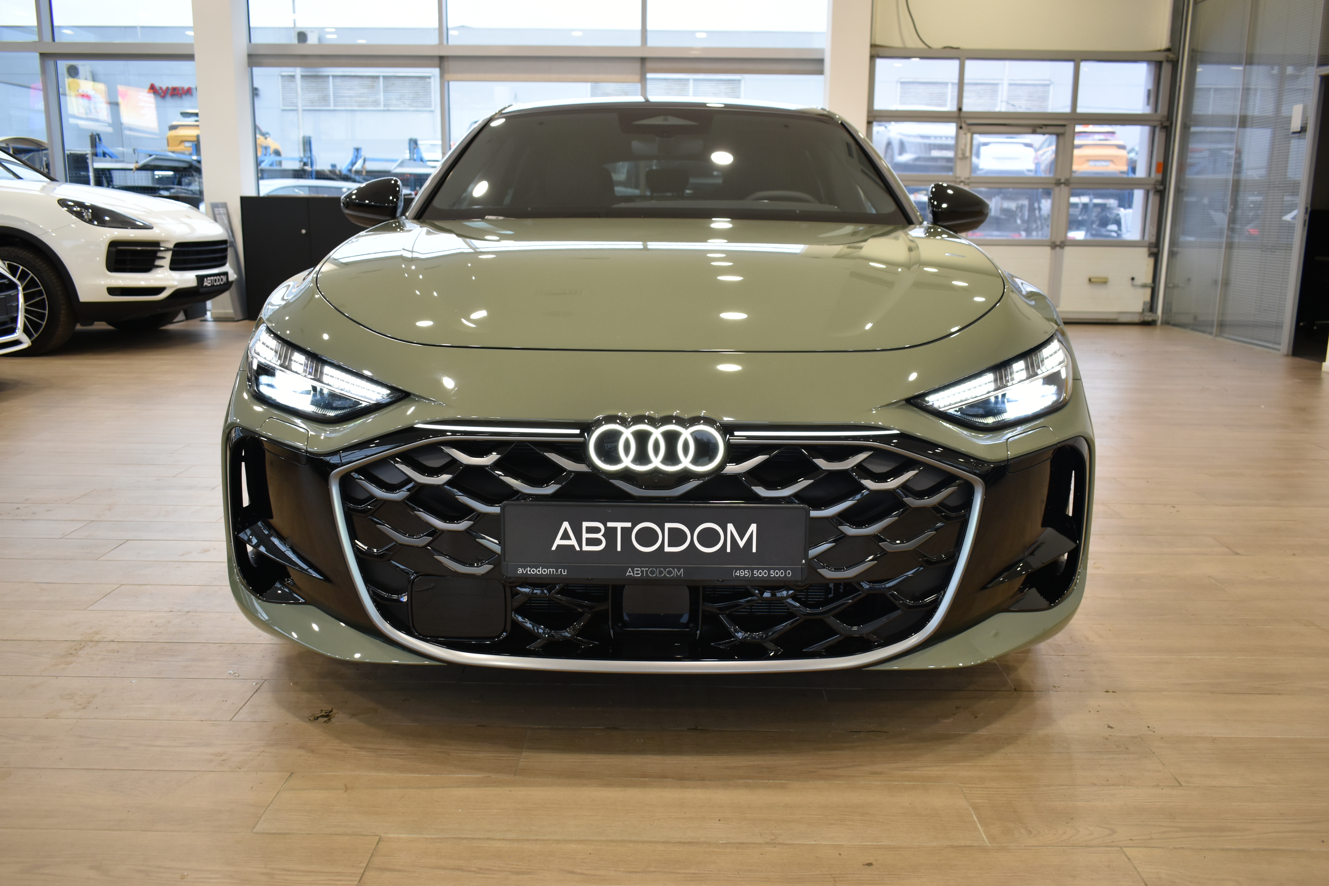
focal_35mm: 30
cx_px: 664
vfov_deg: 43.6
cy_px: 443
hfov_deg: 61.9
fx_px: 1107
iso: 560
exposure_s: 1/60
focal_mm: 20
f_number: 4
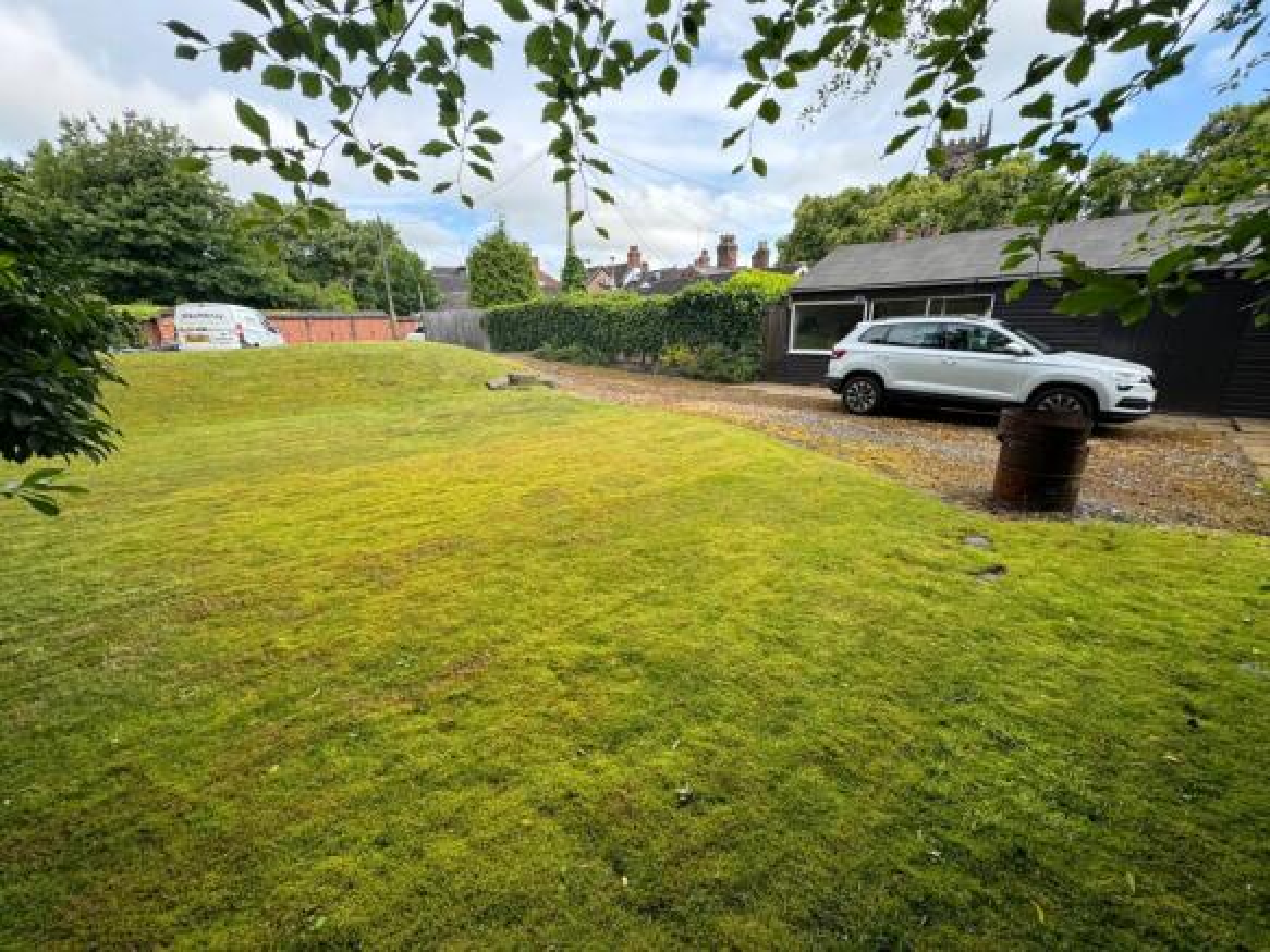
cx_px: 635
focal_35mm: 14
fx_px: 514
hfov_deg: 102.1
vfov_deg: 85.7
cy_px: 476
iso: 40
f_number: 2.2
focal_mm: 2.22
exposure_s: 1/407
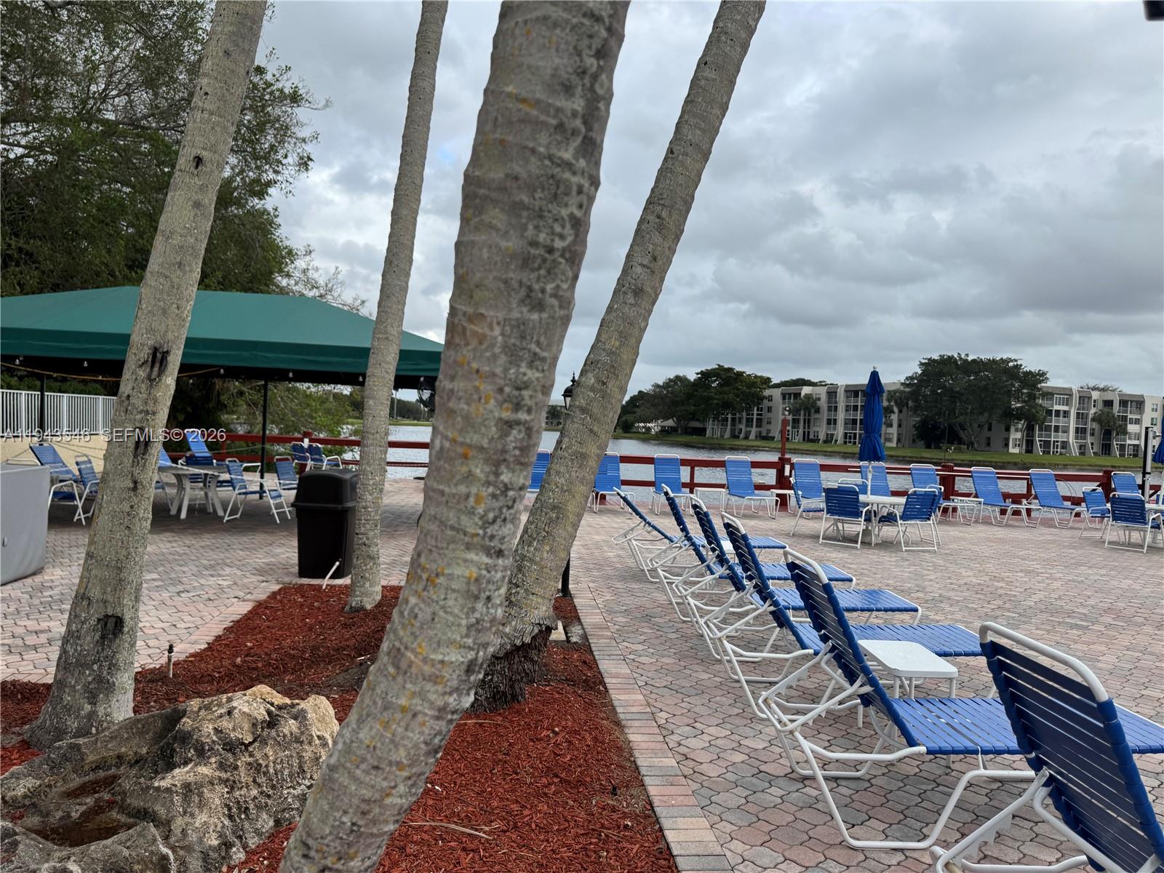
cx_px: 582
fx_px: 807
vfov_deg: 56.8
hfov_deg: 71.6
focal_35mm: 24
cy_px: 436
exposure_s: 1/1923
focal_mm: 6.76
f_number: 1.78
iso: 80
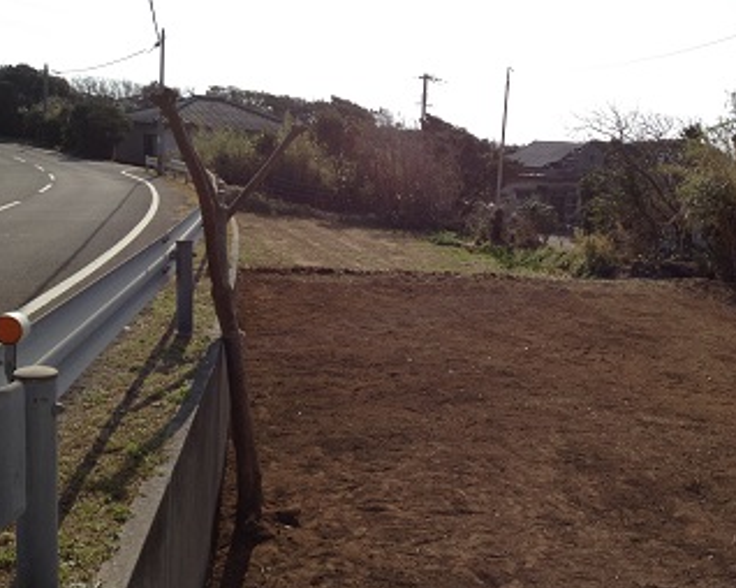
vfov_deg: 34.9
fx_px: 936
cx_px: 458
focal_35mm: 43
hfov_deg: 42.6
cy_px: 313
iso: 50
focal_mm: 4.28
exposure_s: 1/2404
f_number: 2.4
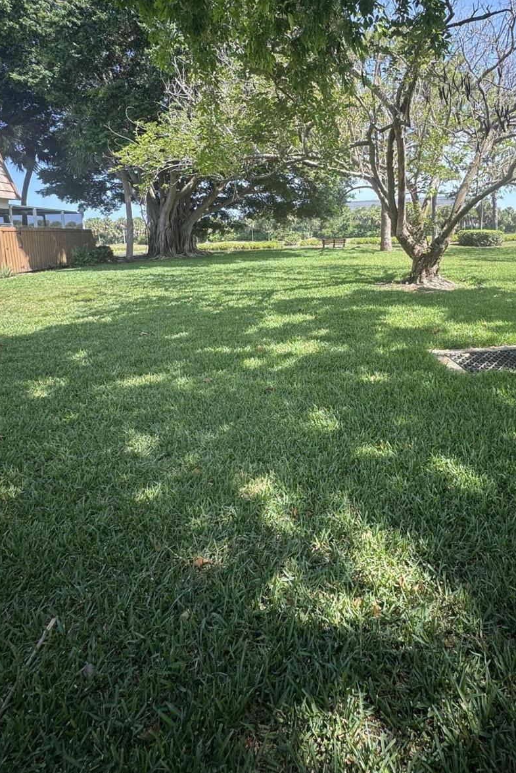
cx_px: 329
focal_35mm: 19
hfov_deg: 63.5
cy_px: 273
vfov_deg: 84.6
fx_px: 408
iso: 40
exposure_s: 1/356
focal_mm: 2.22
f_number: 2.2
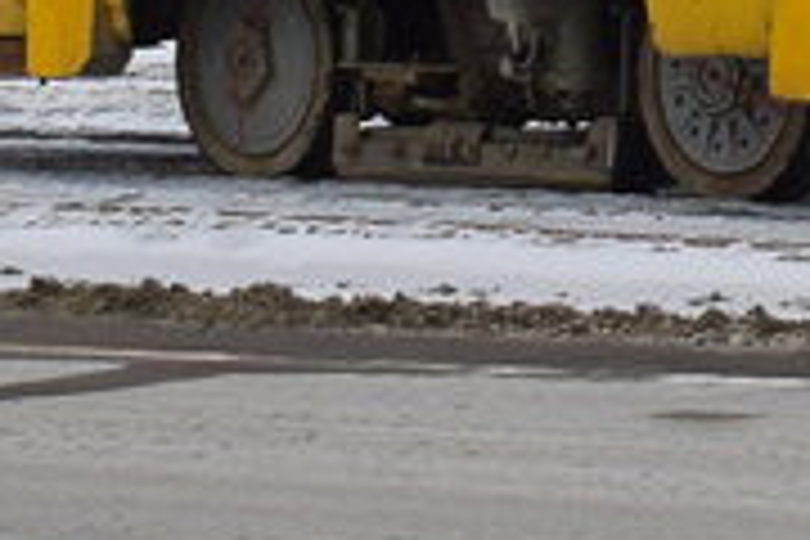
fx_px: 7649
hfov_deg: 5.8
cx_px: 2002
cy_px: -950
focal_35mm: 340
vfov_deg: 3.9
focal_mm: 34
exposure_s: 1/800
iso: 200
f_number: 6.3
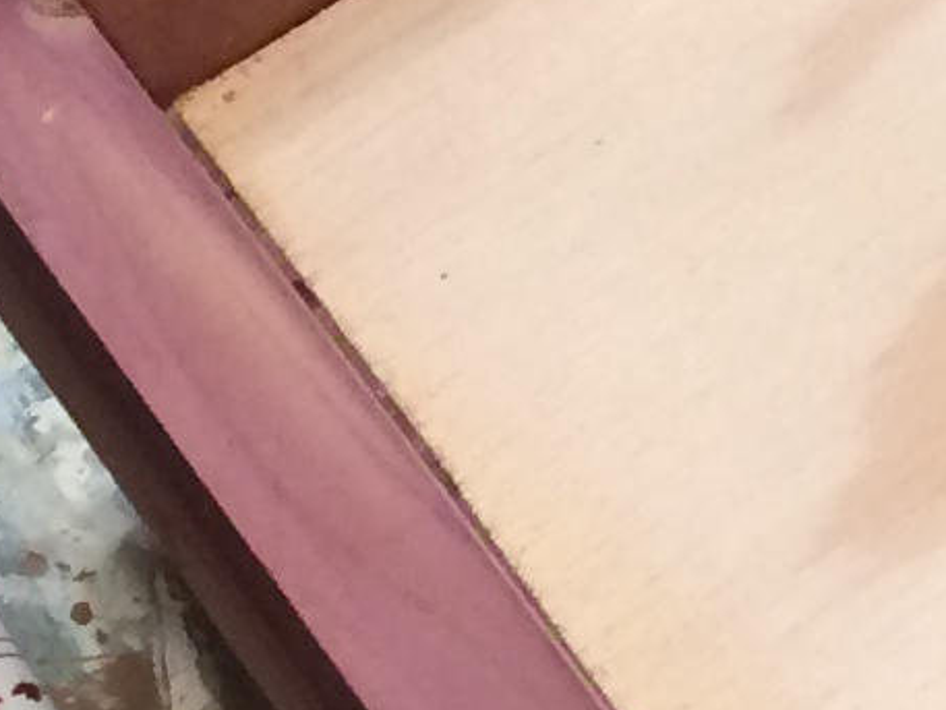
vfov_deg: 7.2
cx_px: 2505
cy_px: -12
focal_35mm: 207
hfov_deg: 8.5
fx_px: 5658
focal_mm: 4.15
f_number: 2.2
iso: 100
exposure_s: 1/30
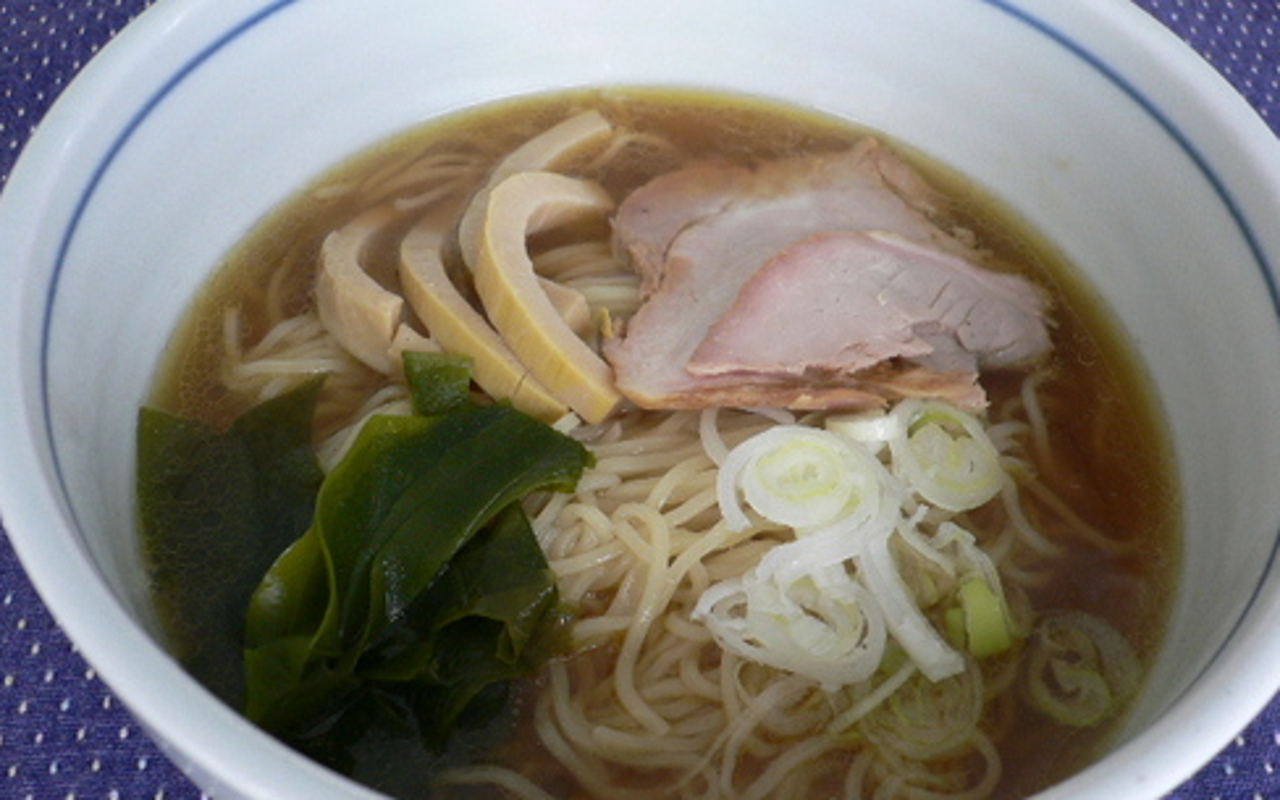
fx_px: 1326
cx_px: 645
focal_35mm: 38
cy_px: 445
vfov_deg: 33.5
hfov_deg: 51.5
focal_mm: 5.8
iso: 100
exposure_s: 1/50
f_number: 2.8
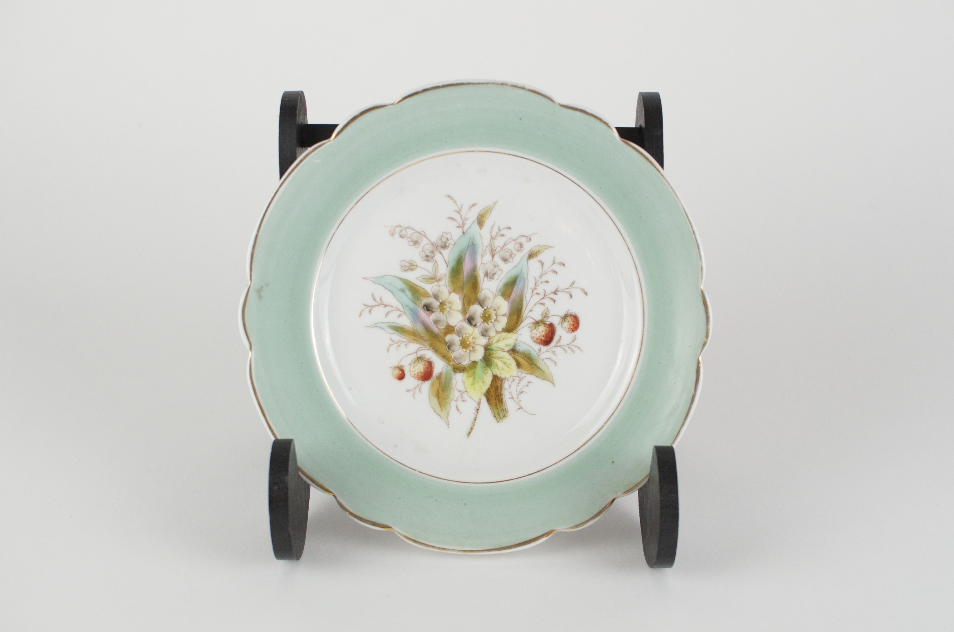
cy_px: 316
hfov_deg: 37.9
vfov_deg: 25.6
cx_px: 477
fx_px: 1388
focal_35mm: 52
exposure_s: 1/125
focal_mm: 35
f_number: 4
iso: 640
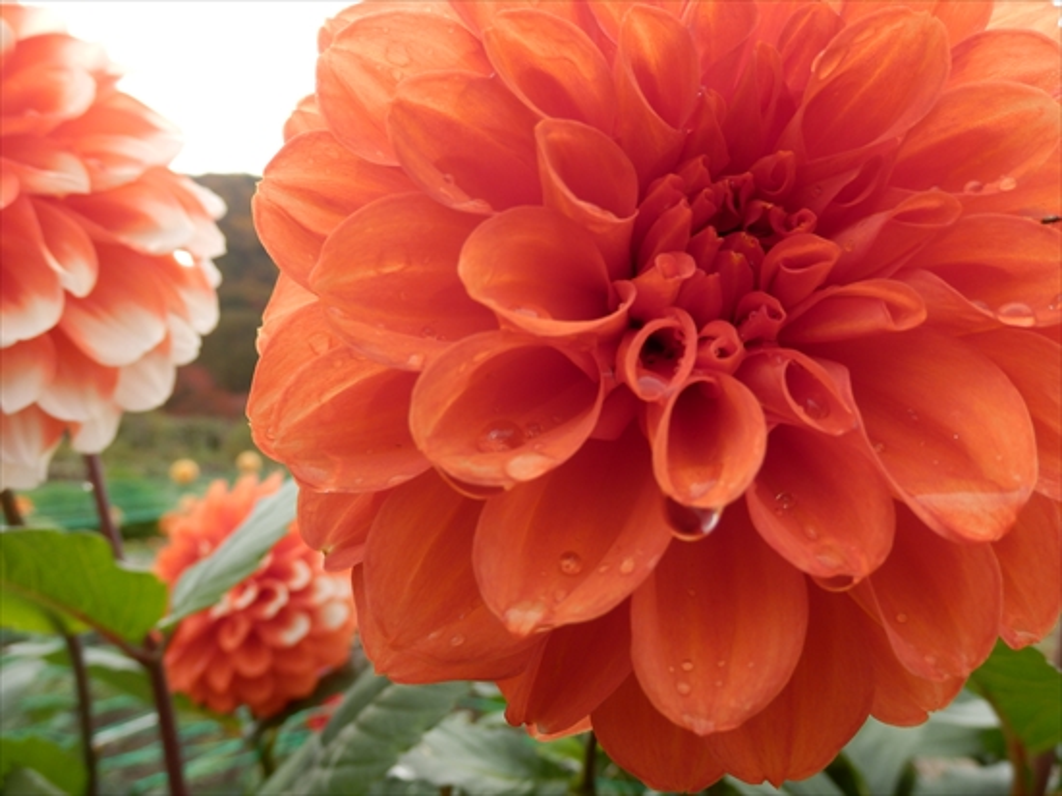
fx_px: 767
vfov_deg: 54.8
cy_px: 398
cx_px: 531
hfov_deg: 69.4
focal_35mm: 25
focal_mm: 4.5
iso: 80
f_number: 3
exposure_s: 1/125
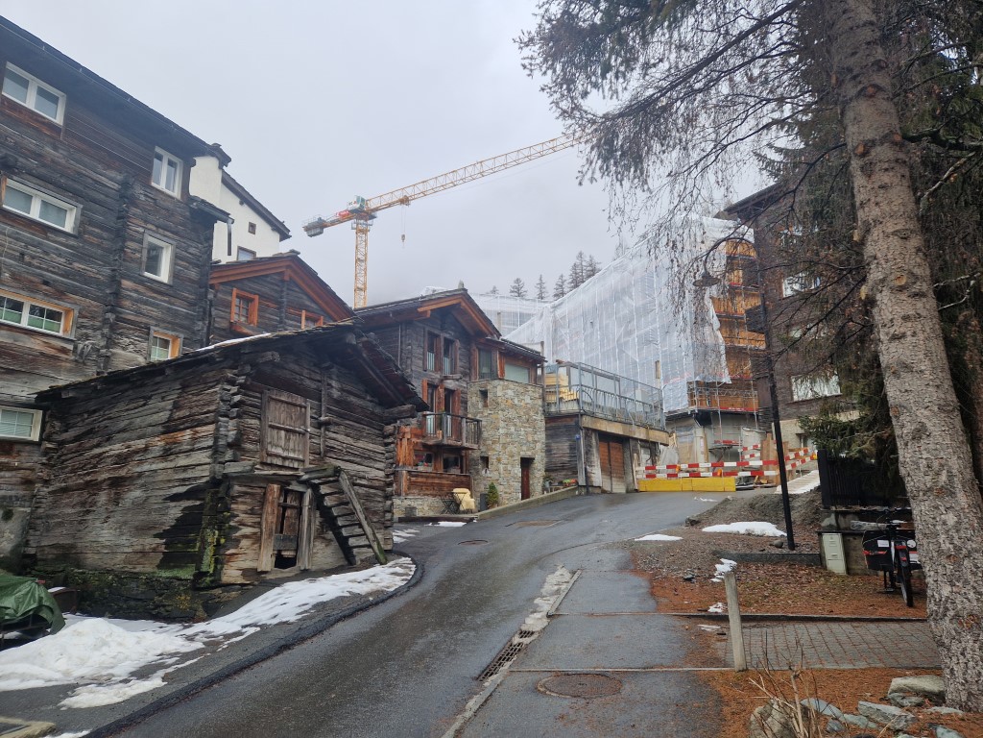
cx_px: 492
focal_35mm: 23
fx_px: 653
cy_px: 369
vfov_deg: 58.9
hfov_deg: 73.9
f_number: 1.8
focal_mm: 5.4
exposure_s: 1/237
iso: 50
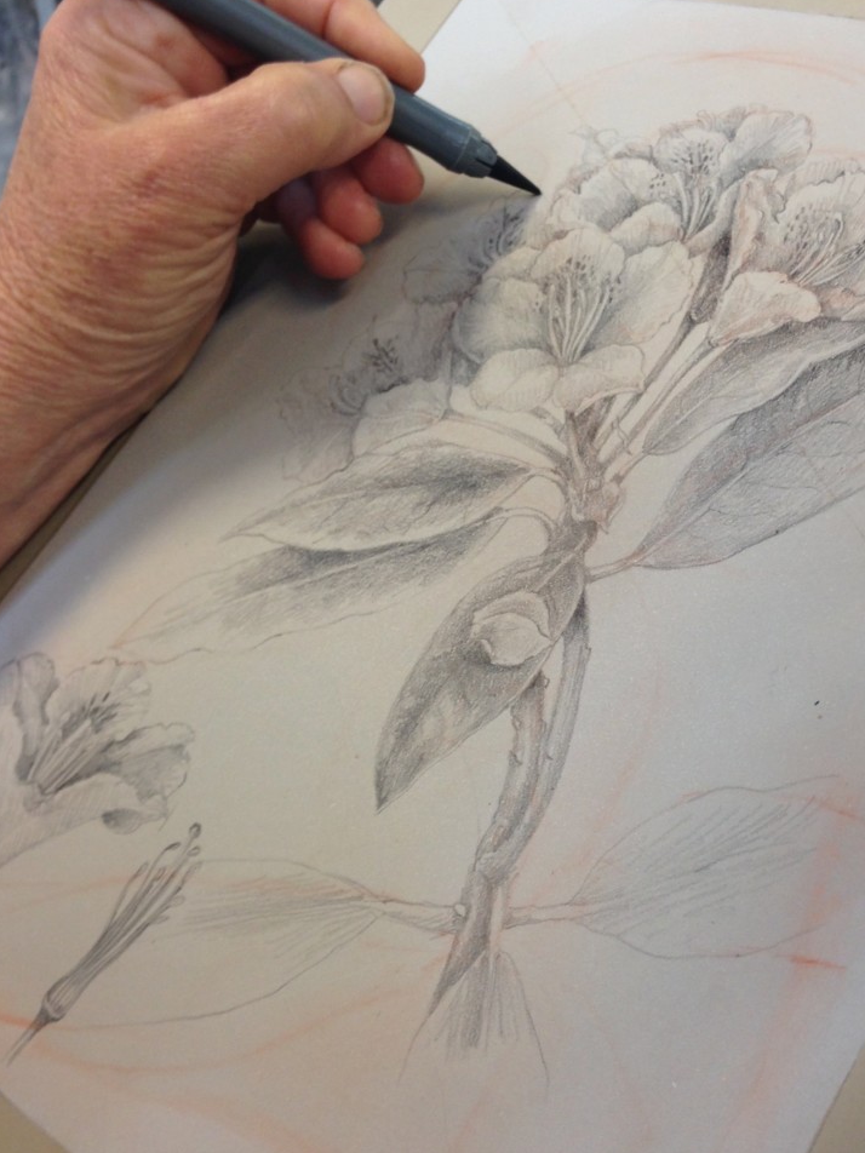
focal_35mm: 48
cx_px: 525
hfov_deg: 30.2
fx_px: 1599
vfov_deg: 39.6
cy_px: 550
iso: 50
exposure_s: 1/30
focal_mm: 4.12
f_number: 2.4
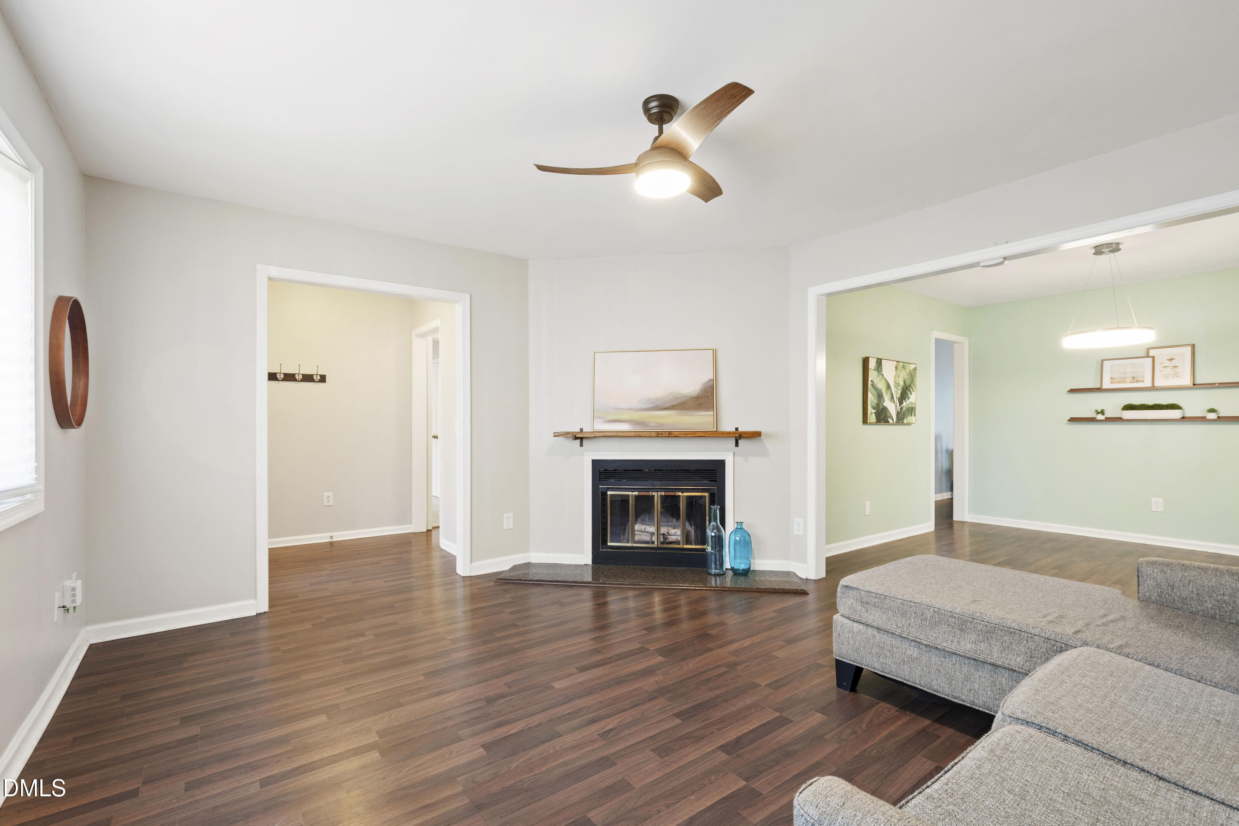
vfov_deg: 77.3
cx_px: 620
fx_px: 516
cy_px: 413
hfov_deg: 100.4
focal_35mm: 15
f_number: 8
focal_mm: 10
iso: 100
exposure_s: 1
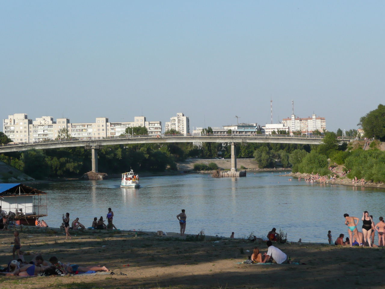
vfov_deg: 13.2
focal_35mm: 112
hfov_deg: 17.6
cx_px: 192
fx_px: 1246
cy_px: 144
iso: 100
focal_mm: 18.4
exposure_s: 1/500
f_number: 4.7
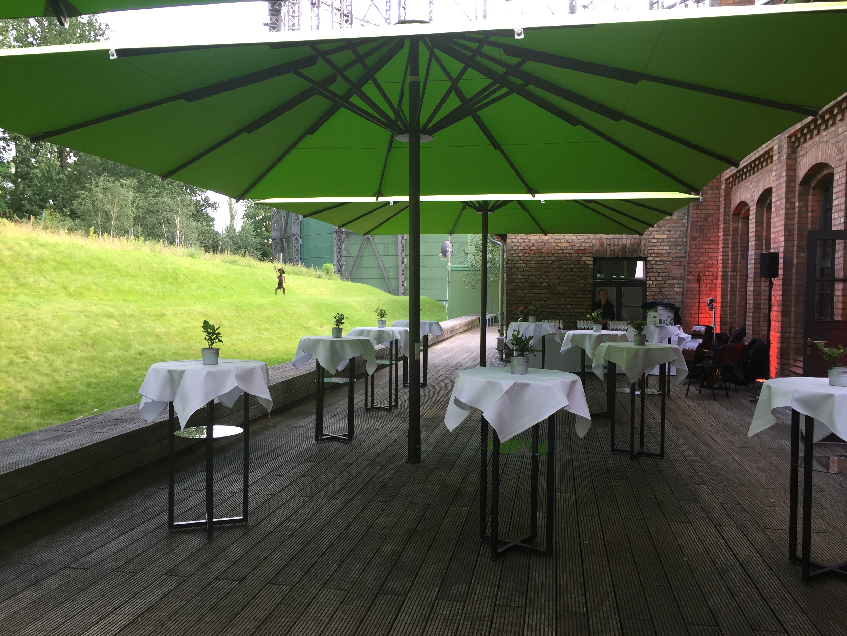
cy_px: 318
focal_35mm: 29
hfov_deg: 61.7
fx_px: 710
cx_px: 424
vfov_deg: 48.2
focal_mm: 4.15
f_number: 2.2
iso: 40
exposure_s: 1/100
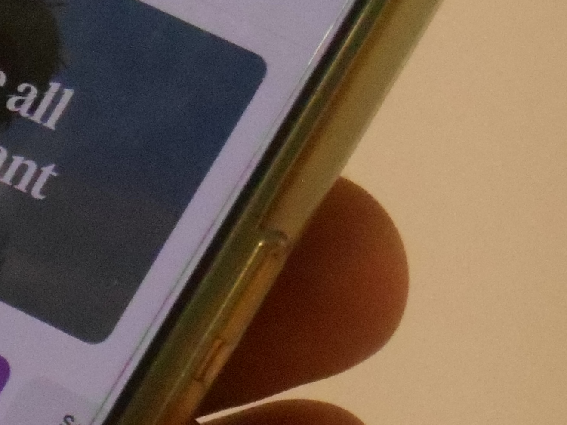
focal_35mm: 473
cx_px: -493
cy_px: 274
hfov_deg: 4.2
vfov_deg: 3.1
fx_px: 7746
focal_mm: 21.5
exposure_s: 1/60
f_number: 5.4
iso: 800
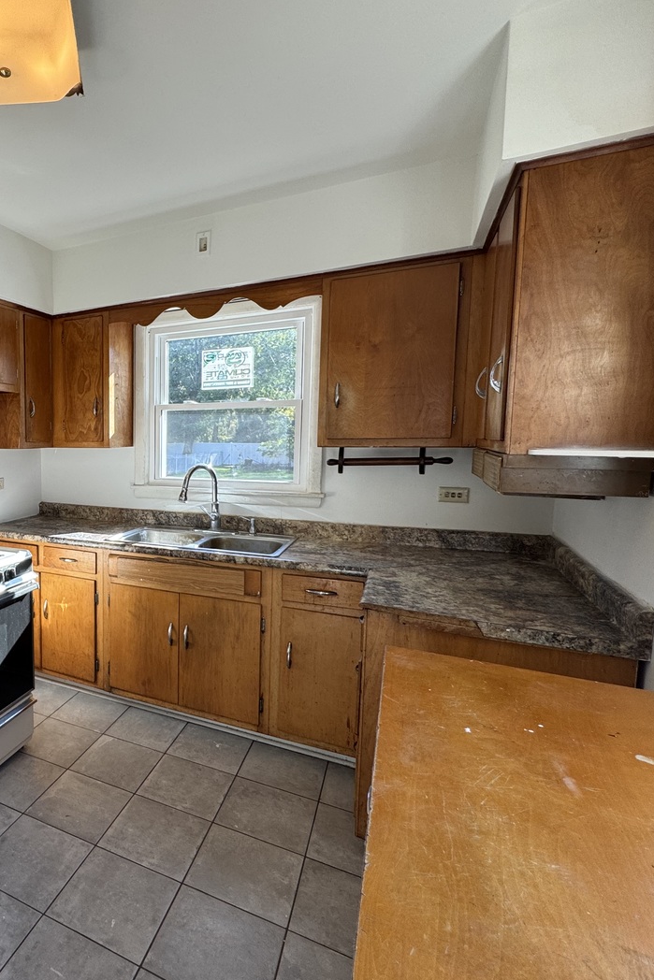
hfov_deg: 54.6
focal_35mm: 20
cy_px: 488
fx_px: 545
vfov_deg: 84.0
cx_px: 75
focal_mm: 2.22
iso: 64
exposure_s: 1/120
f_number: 2.2
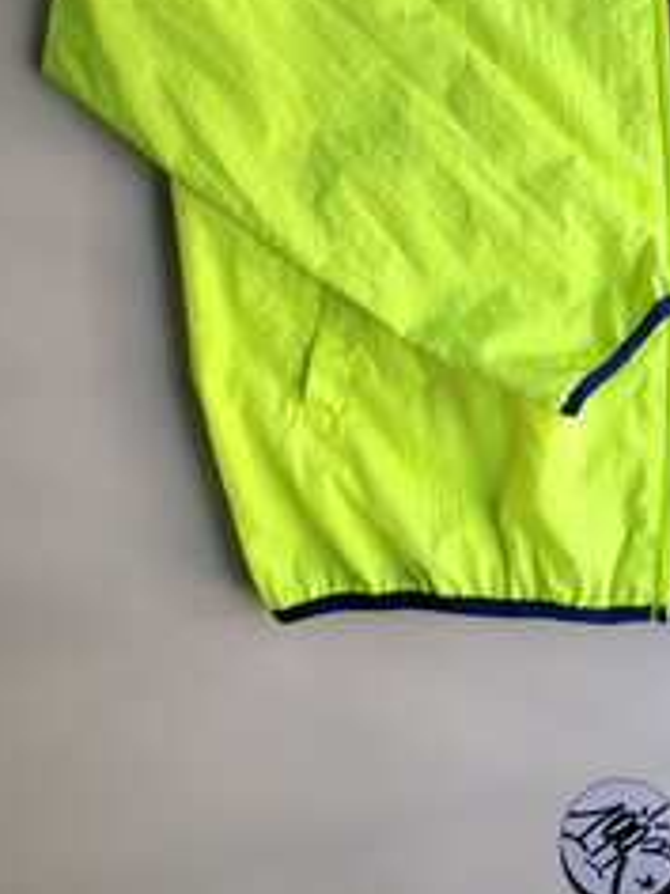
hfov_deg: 26.5
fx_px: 1342
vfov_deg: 33.0
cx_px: 678
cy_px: -47
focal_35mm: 52
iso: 322
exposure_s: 1/100
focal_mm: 5.56
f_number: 1.8
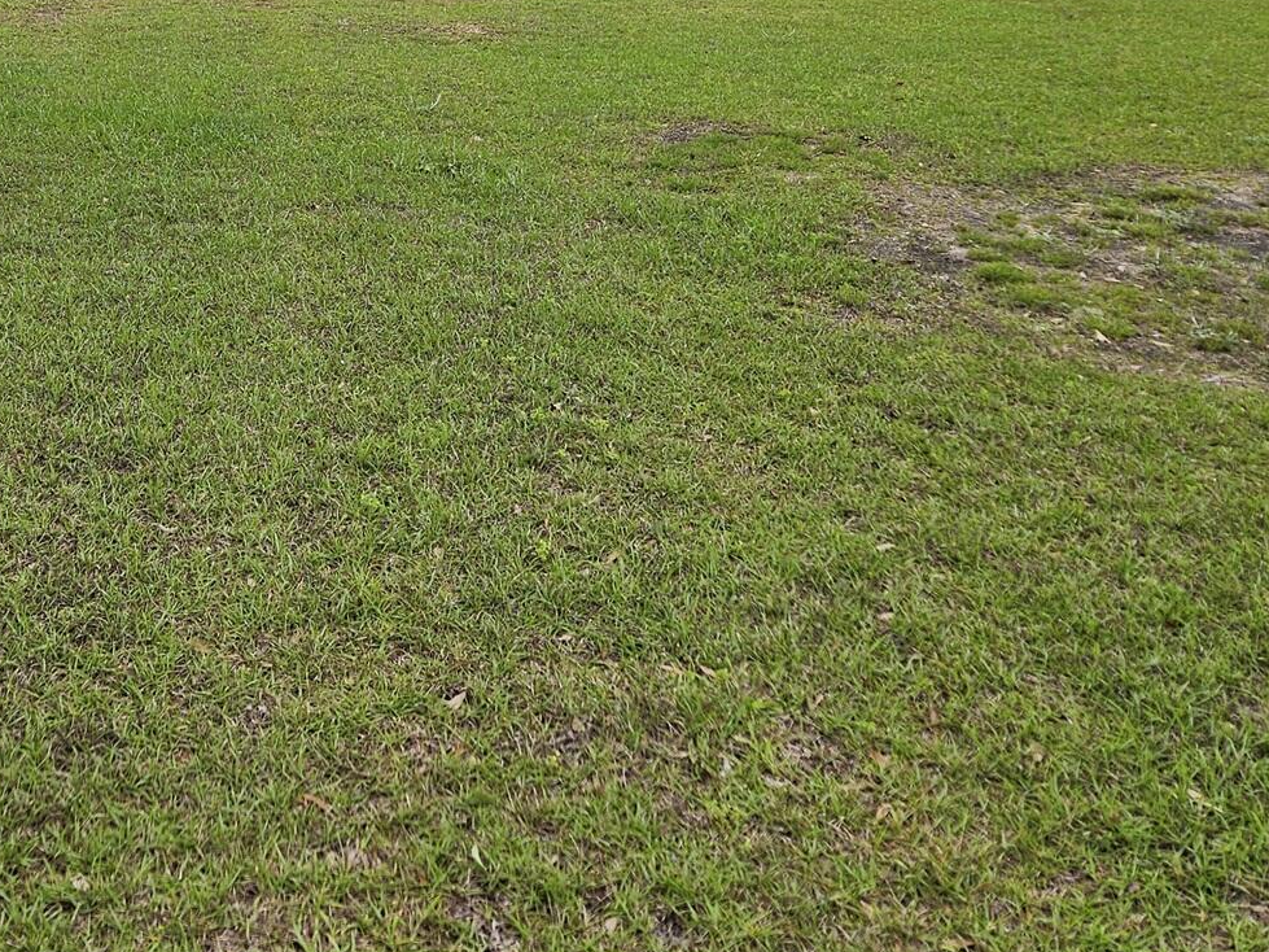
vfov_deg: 29.4
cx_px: 305
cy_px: 71
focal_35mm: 47
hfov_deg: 39.3
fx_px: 1723
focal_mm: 5.4
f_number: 1.8
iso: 25
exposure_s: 1/781
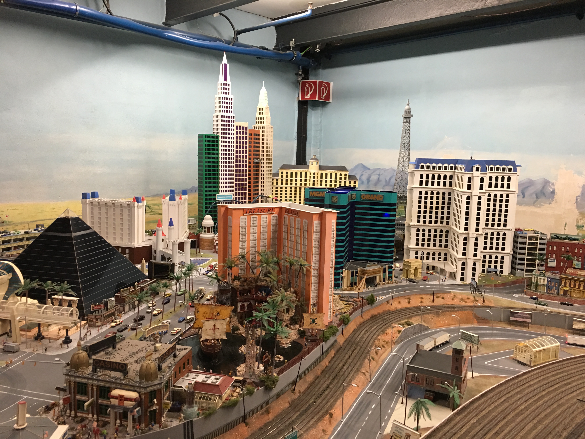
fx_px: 490
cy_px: 220
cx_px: 292
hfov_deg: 61.7
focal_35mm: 29
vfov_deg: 48.2
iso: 80
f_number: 2.2
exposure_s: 1/17
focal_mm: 4.15
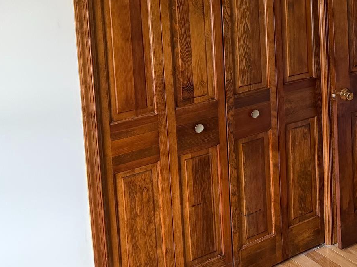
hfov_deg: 30.6
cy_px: -6
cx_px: 395
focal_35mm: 56
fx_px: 577
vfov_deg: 24.8
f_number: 1.78
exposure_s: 1/79
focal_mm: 6.76
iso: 200
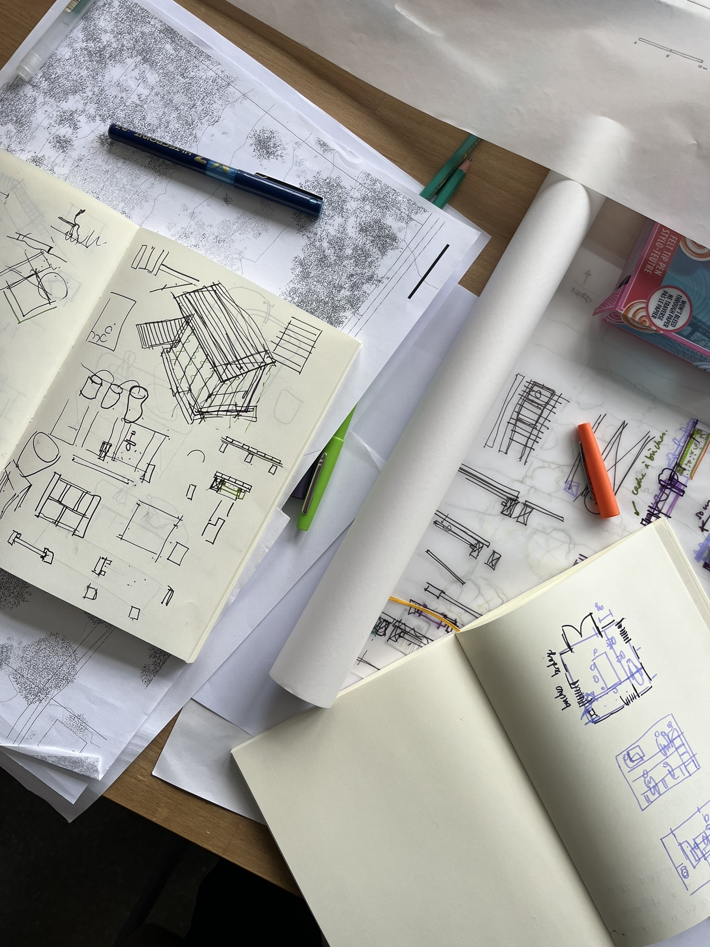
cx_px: 355
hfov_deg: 53.1
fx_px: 711
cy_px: 474
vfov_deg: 67.3
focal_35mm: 26
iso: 50
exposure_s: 1/121
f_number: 1.6
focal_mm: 5.1
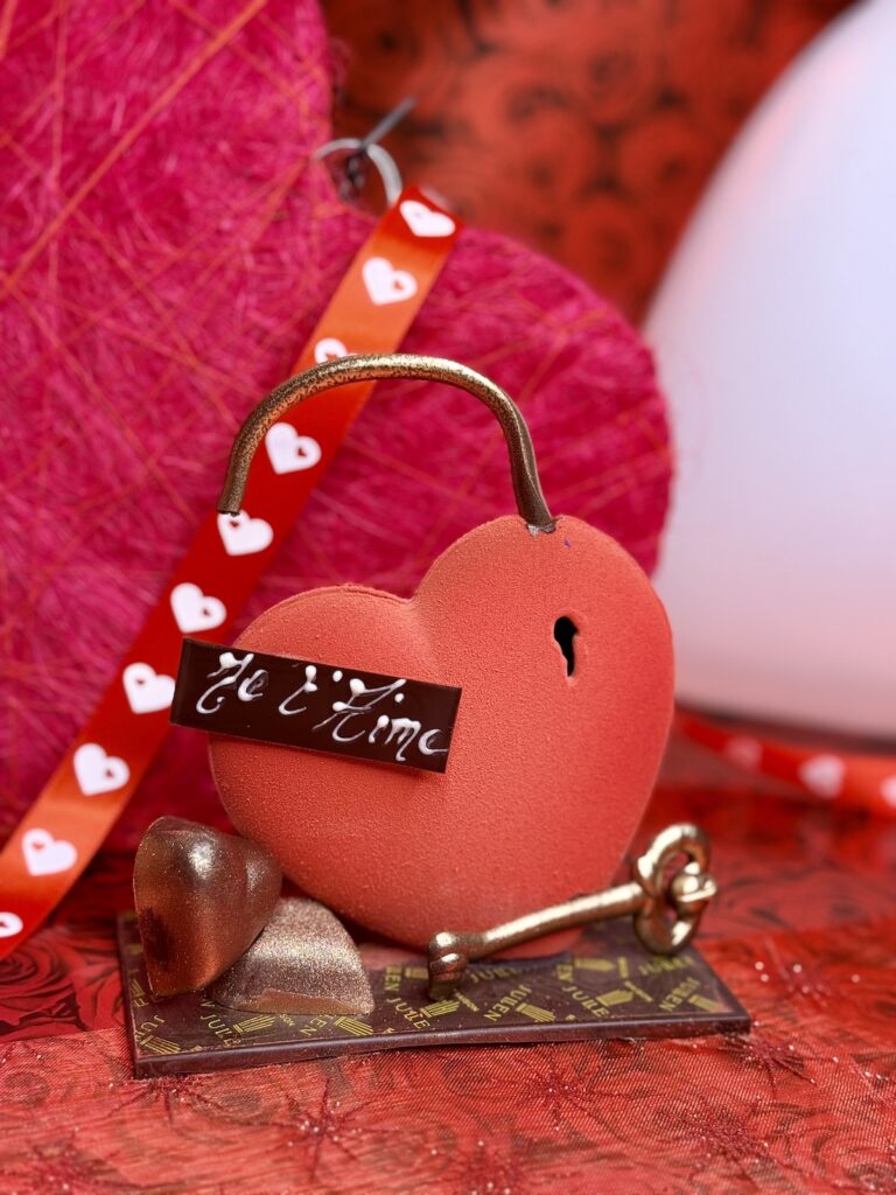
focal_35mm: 48
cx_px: 448
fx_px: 1657
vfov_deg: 39.7
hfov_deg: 30.3
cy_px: 598
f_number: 1.78
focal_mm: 6.76
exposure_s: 1/121
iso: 50
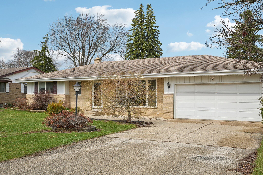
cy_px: 88
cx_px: 132
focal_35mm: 35
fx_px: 256
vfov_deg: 37.8
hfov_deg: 54.4
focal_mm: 35
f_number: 8
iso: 100
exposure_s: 1/320
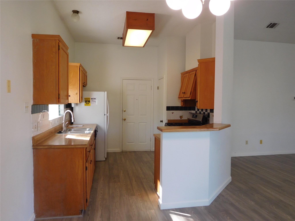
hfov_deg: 69.4
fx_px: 213
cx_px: 148
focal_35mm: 25
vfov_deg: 54.9
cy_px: 110
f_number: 3.4
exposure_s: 1/40
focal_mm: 4.5
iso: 125
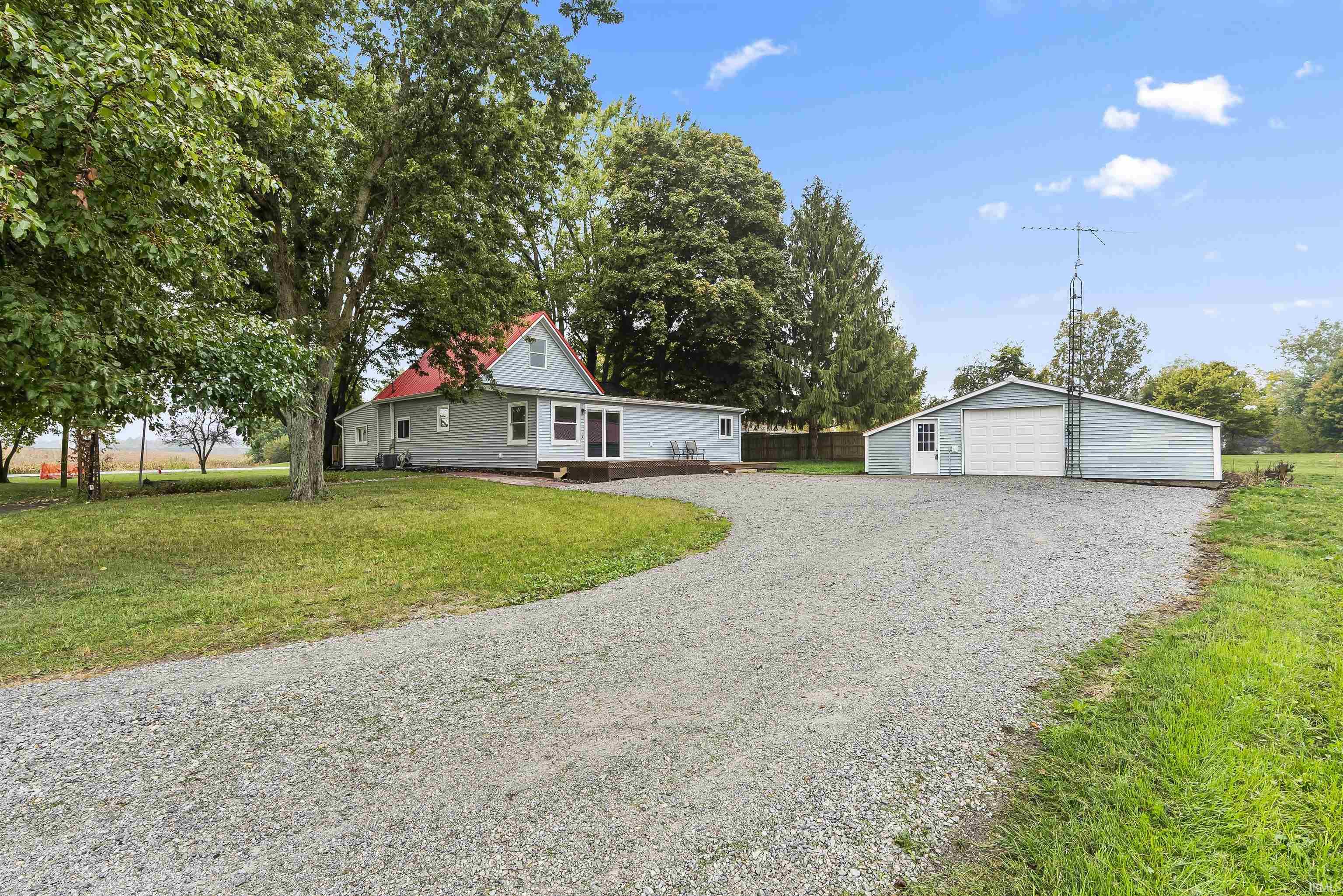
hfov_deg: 96.7
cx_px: 672
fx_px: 597
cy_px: 448
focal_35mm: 16
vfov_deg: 73.8
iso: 100
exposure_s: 1/4
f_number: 8
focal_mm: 16
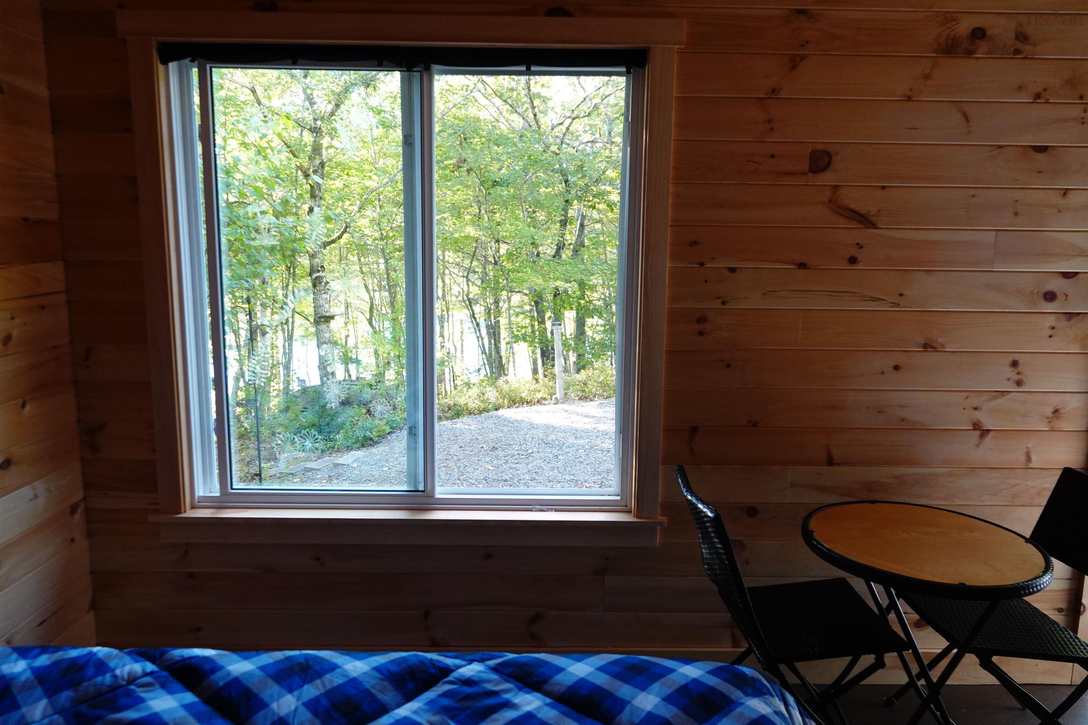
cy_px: 362
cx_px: 544
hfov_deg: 73.7
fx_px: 725
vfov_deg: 53.1
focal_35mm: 24
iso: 640
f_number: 2.4
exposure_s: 1/200
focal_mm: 8.8
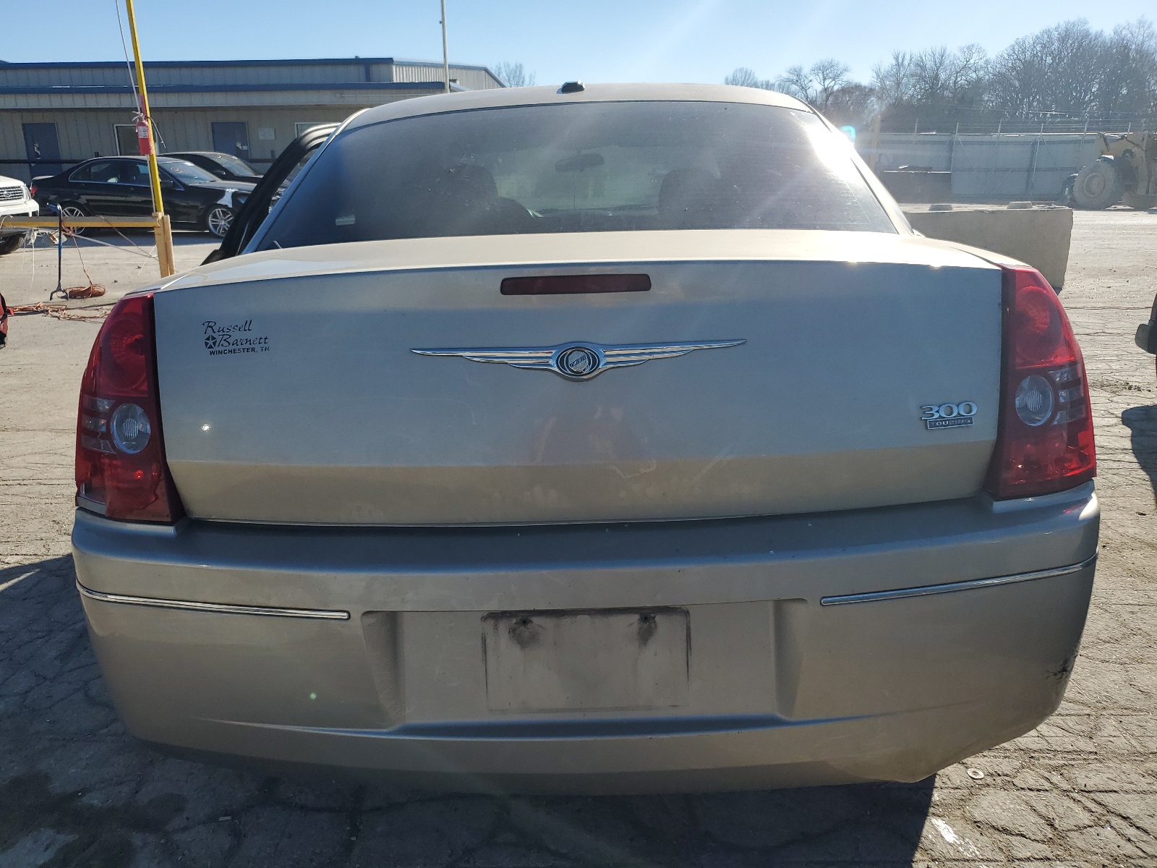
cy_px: 434
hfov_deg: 67.3
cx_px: 578
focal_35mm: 26
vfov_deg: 53.1
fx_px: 869
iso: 50
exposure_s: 1/5000
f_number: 1.5
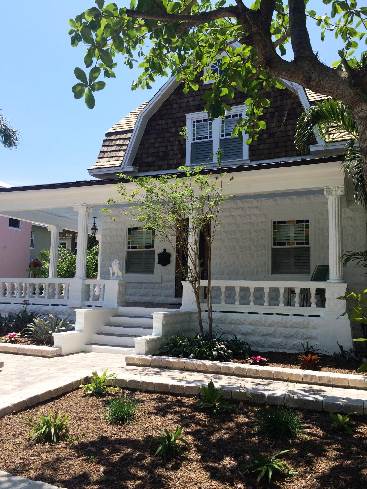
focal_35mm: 29
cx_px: 184
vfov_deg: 61.7
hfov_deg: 48.2
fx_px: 410
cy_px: 244
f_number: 2.2
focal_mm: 4.15
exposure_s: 1/1866
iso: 32
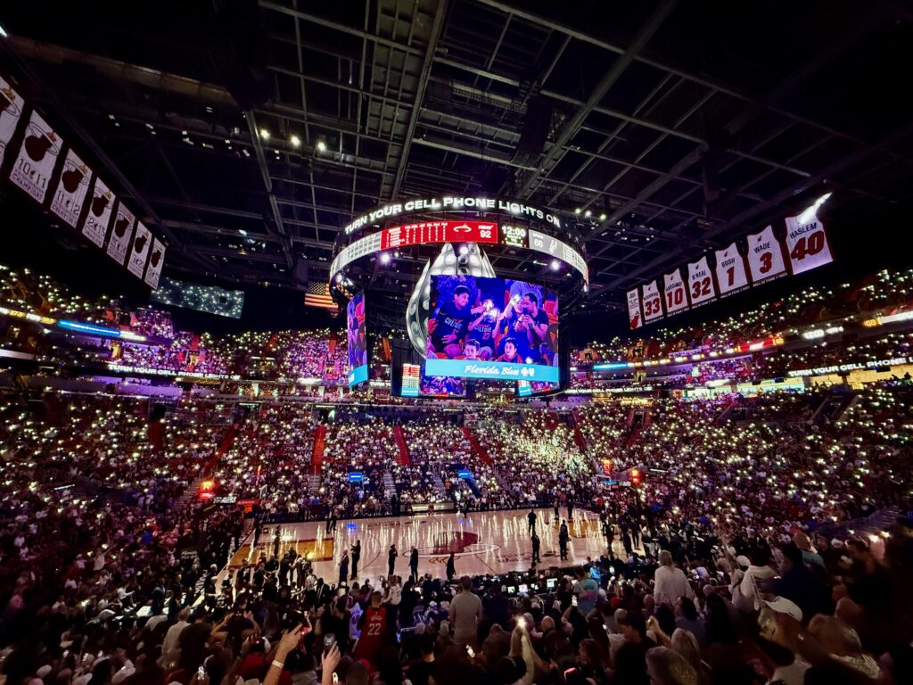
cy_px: 342
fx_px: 369
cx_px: 456
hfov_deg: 102.1
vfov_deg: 85.7
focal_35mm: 14
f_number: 2.2
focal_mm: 2.22
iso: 1250
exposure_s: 1/60
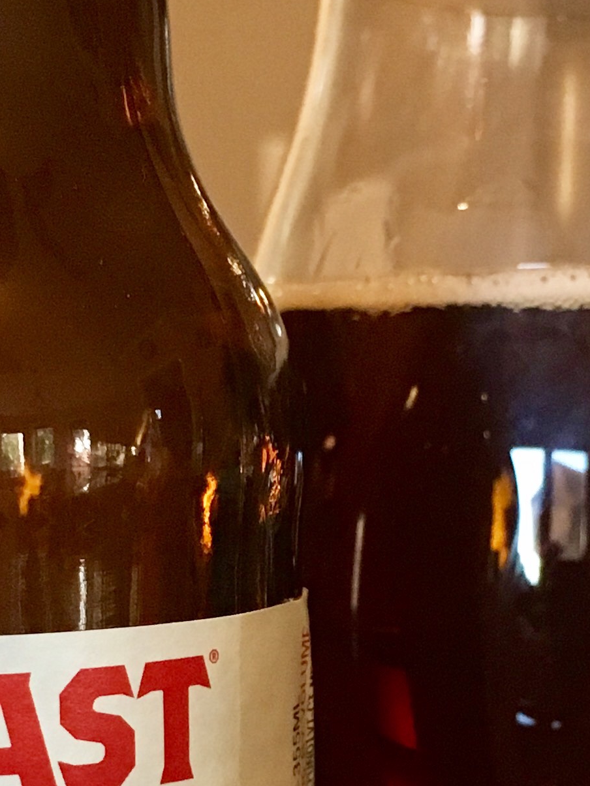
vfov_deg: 20.0
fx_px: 2204
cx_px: 307
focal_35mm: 97
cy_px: 619
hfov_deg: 15.2
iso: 200
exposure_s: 1/30
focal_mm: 4.15
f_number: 2.2
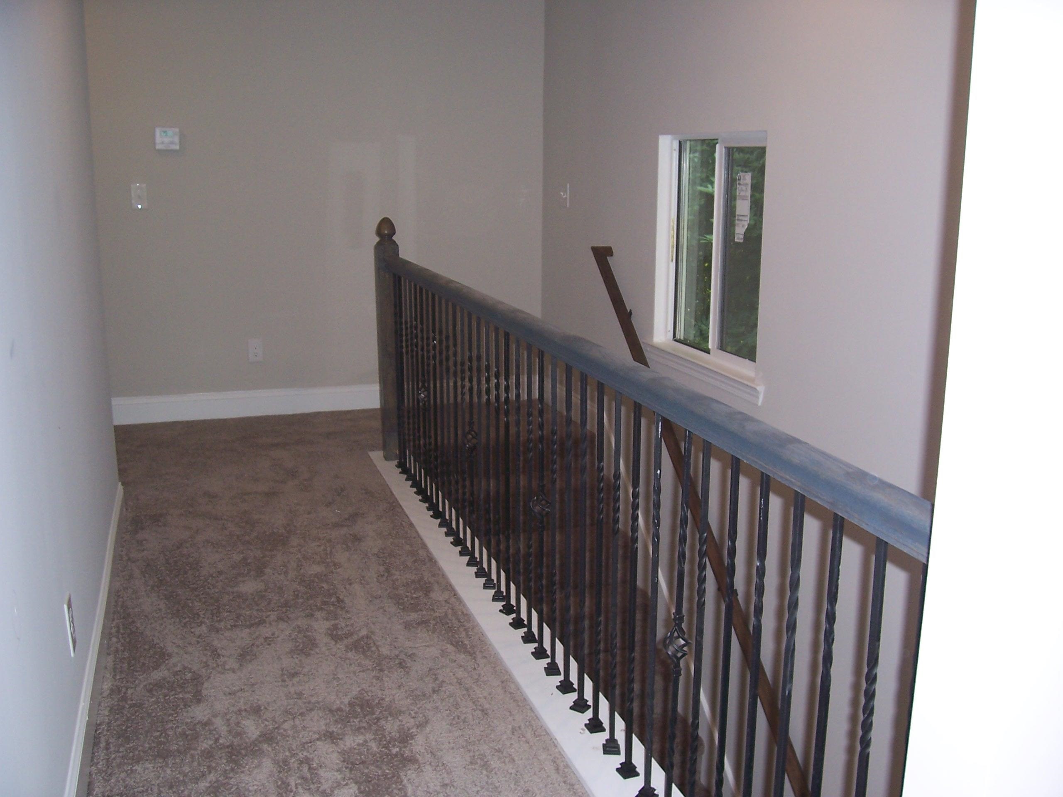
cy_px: 398
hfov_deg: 54.0
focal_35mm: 34
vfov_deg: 41.8
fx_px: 1044
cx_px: 532
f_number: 2.7
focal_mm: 5.6
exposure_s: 1/60
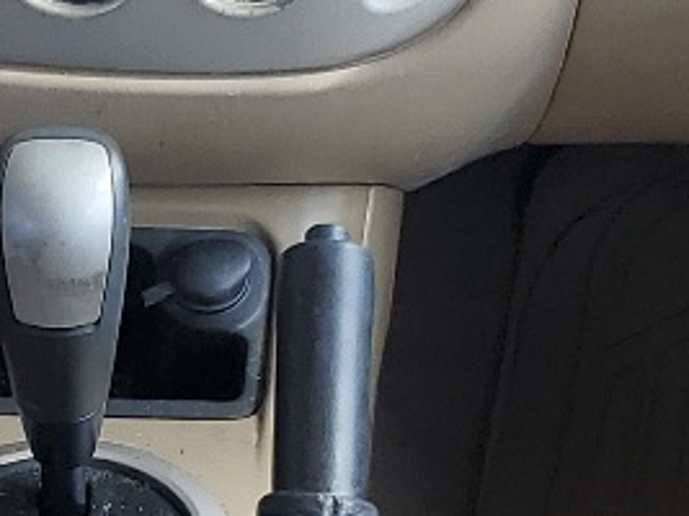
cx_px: 62
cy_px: 552
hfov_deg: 12.6
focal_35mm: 156
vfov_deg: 9.4
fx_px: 3104
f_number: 1.5
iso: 50
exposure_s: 1/185
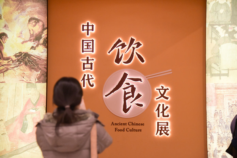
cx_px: 118
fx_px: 461
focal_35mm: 70
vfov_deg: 19.5
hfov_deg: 28.8
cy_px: 79
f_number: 4
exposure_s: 1/80
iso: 3200
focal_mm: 70
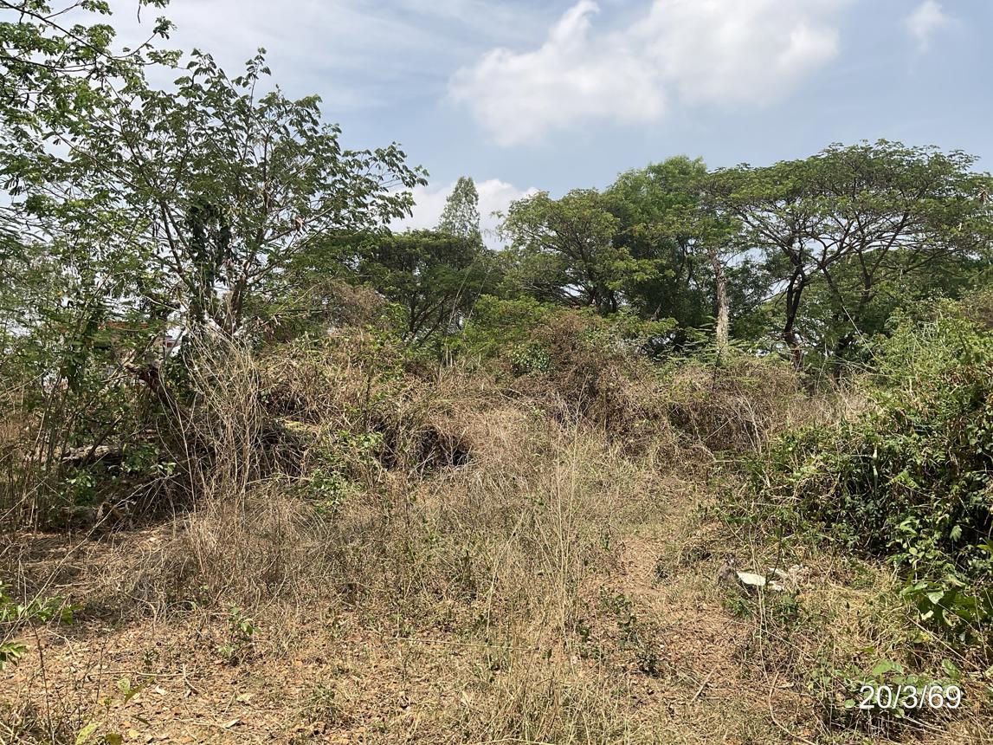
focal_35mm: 29
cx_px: 496
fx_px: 832
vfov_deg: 48.2
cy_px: 372
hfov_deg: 61.7
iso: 16
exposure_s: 1/1577
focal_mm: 3
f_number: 1.8
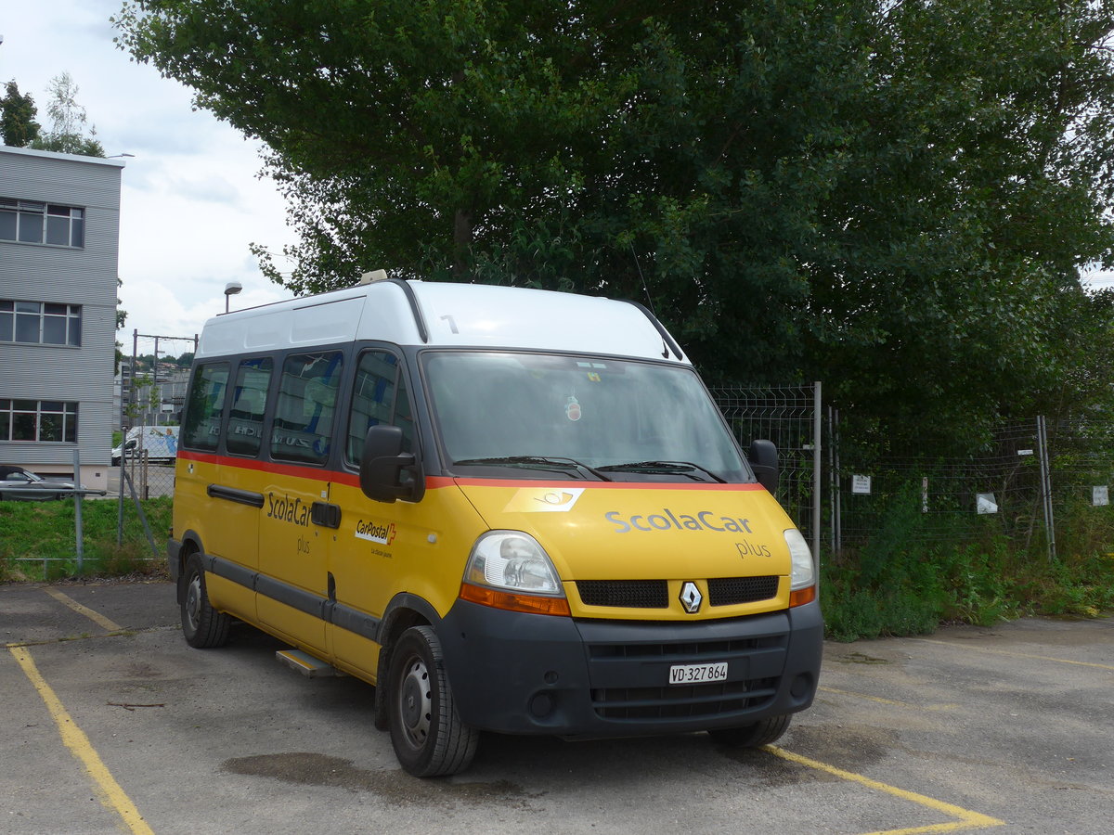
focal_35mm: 44
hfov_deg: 42.9
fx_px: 1416
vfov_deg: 32.9
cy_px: 418
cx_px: 557
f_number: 2.8
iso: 80
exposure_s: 1/1600
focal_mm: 9
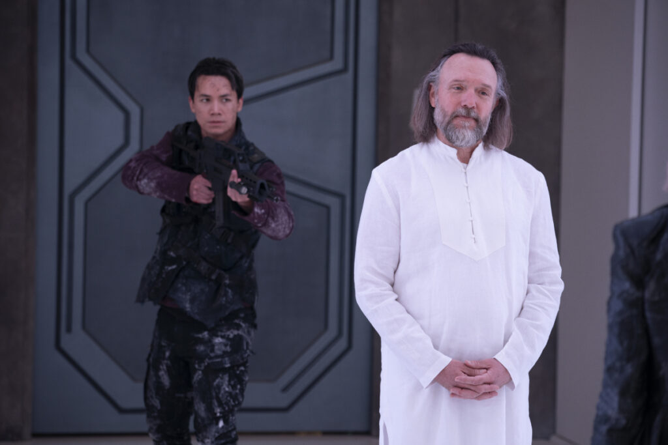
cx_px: 334
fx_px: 2375
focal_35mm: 128
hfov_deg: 16.0
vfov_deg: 10.7
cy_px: 222
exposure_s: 1/100
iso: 1000
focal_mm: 128
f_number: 4.5
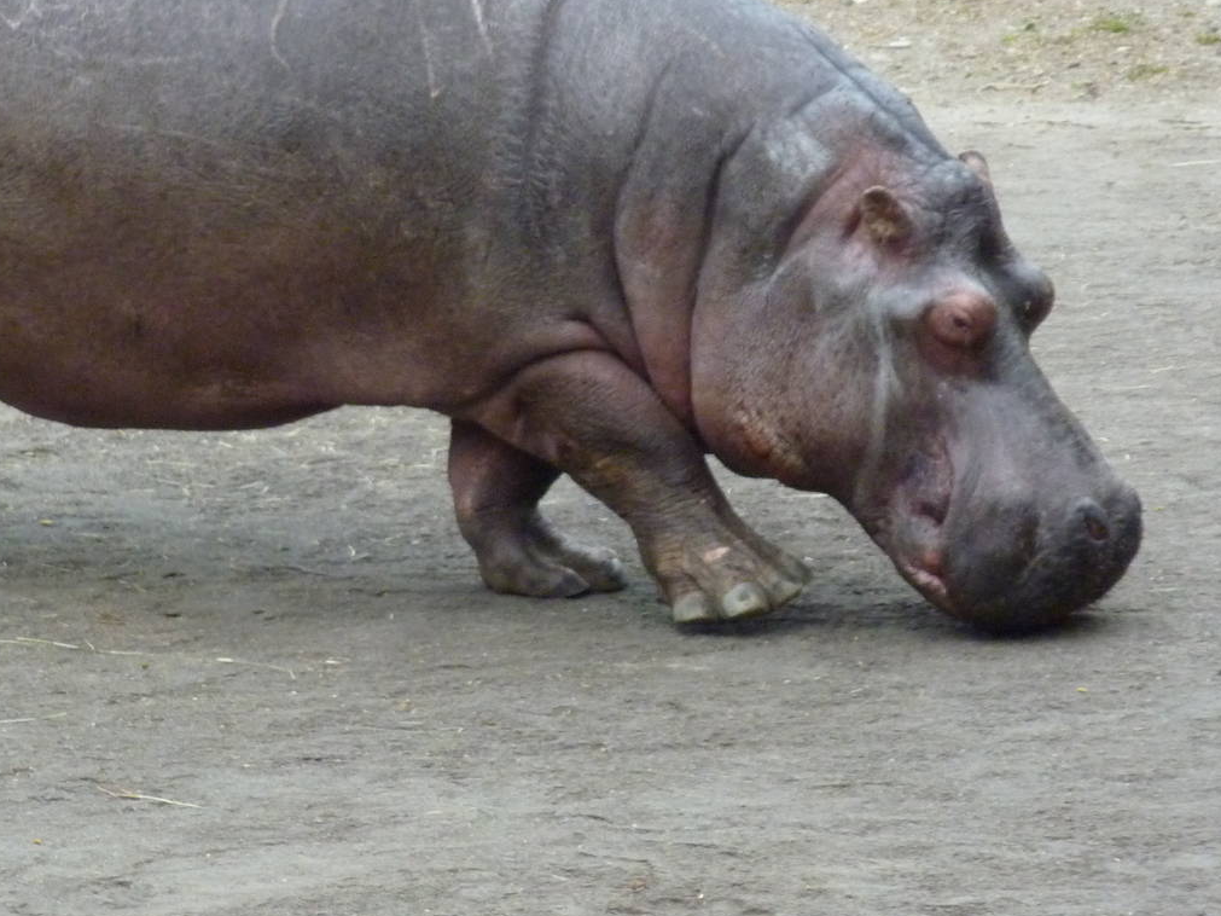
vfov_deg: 3.1
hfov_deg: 4.2
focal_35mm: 475
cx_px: 337
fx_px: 16753
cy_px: 334
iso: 400
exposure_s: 1/320
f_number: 4.9
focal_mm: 49.2
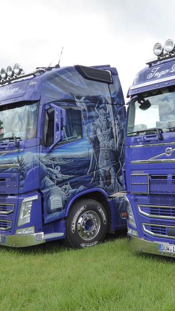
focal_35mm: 43
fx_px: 355
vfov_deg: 47.3
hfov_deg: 26.8
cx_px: 158
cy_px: 154
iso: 200
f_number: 3.5
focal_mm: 5
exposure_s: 1/500
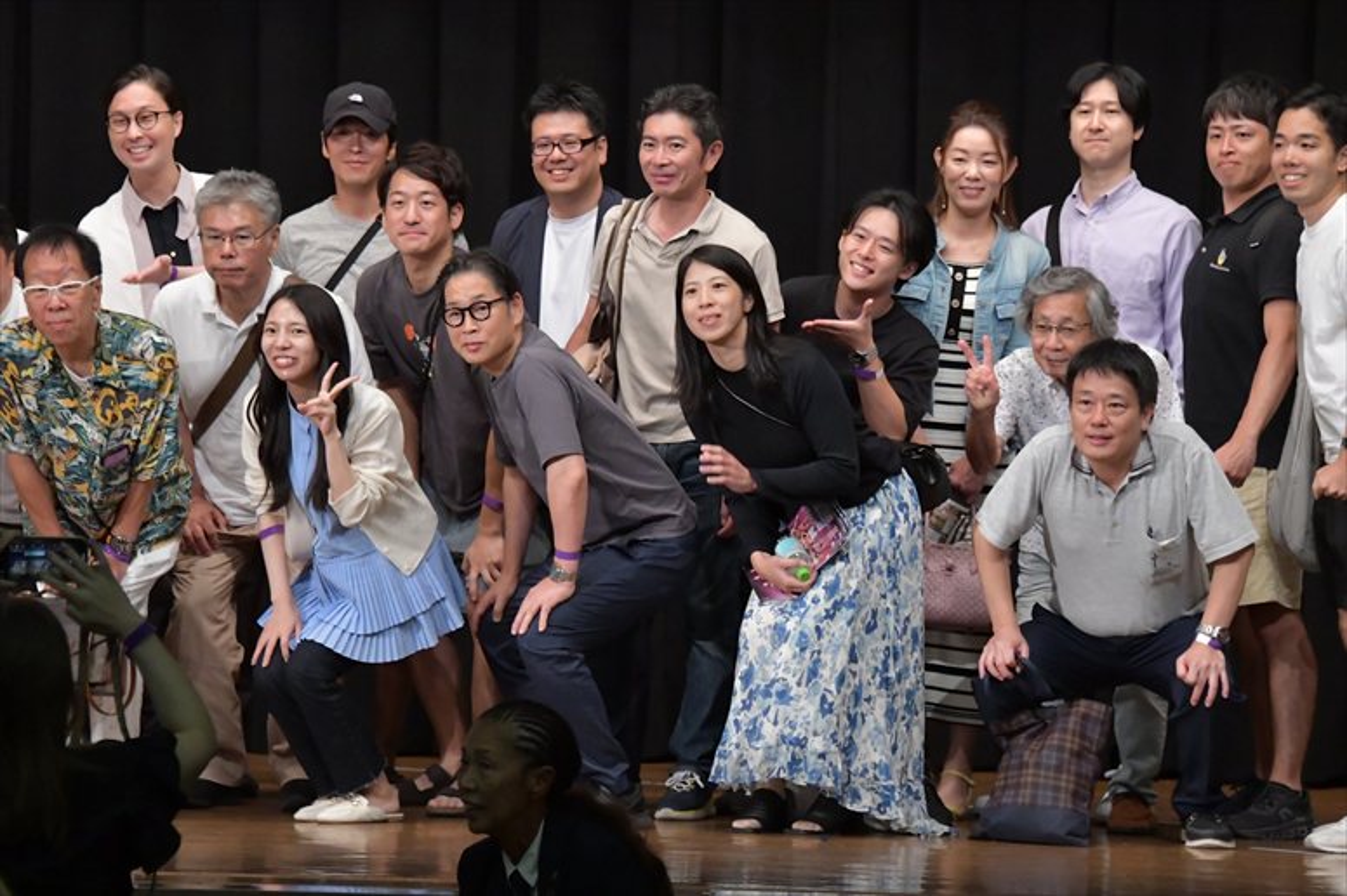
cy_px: 448
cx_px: 674
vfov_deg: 6.1
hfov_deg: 9.2
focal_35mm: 225
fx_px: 8415
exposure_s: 1/400
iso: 6400
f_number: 5.6
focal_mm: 150
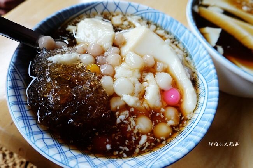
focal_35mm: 24
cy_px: 84
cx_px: 126
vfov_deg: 53.1
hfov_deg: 73.8
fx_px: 169
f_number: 2.8
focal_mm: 9
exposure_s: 1/25
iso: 800
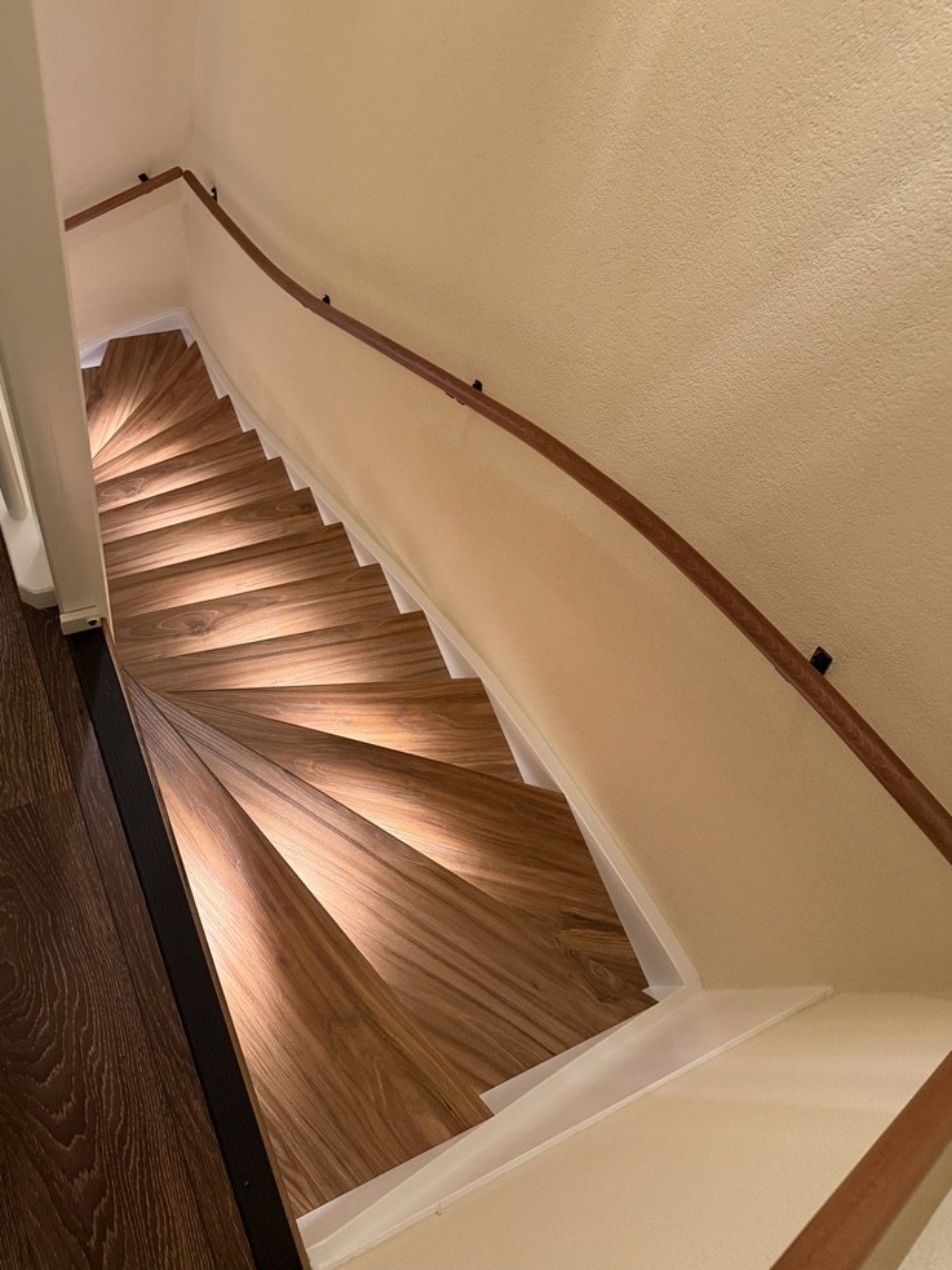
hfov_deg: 54.9
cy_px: 636
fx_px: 917
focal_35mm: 25
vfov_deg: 69.4
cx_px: 460
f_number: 1.78
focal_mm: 6.76
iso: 800
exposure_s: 1/42
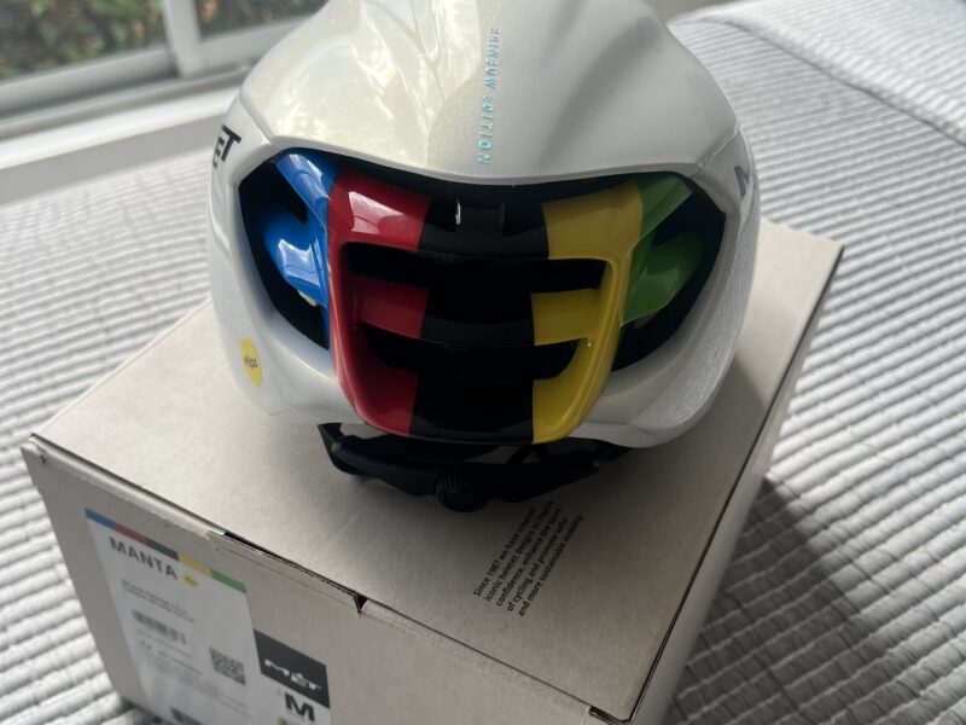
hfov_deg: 67.3
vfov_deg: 53.1
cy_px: 362
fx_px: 726
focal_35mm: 26
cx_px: 483
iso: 40
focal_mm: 5.7
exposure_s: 1/240
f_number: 1.5
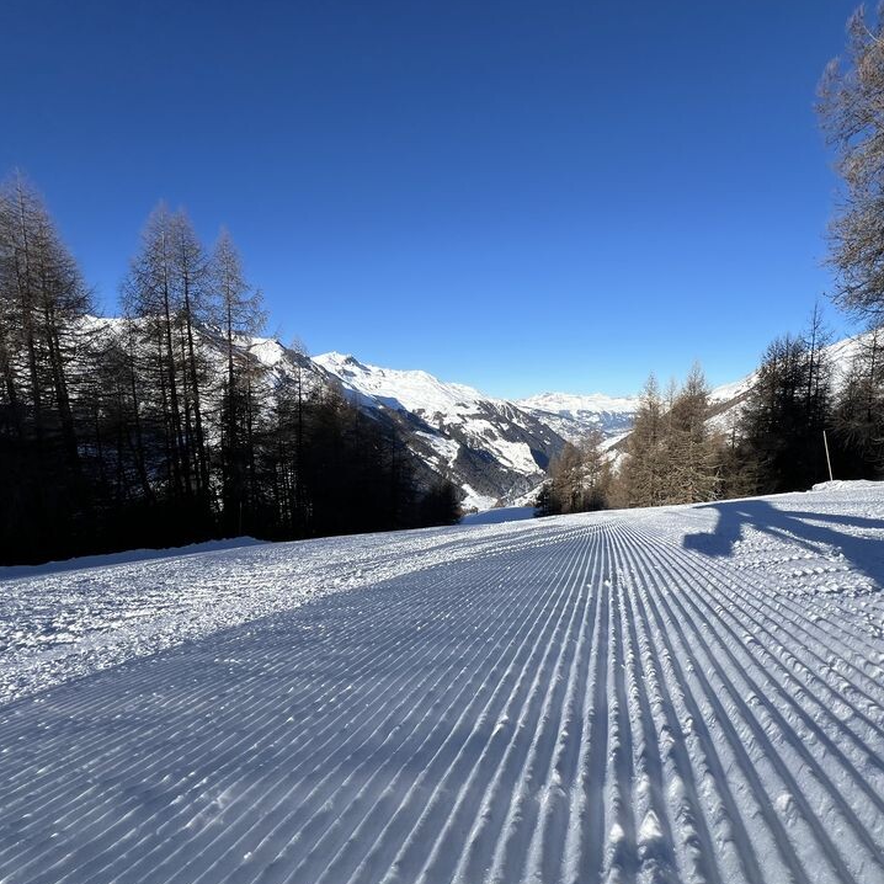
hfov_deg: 87.3
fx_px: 462
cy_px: 457
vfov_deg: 87.4
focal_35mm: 16
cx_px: 475
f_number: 1.8
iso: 32
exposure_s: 1/2421
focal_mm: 1.57
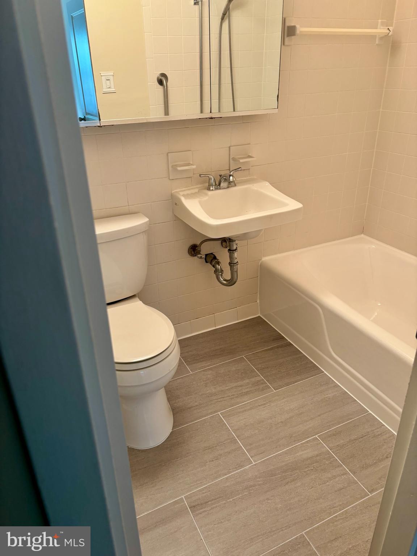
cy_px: 278
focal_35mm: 26
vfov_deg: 67.3
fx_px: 418
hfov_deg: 53.1
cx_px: 208
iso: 125
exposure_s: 1/60
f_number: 1.6
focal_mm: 5.96
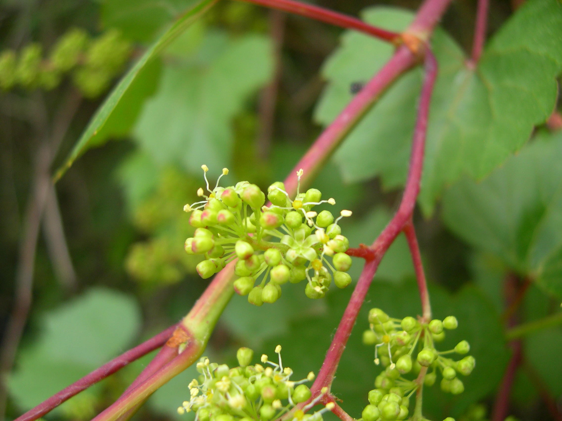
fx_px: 617
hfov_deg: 49.0
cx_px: 281
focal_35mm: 38
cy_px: 210
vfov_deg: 37.7
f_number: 2.8
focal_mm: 8
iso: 100
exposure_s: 1/118
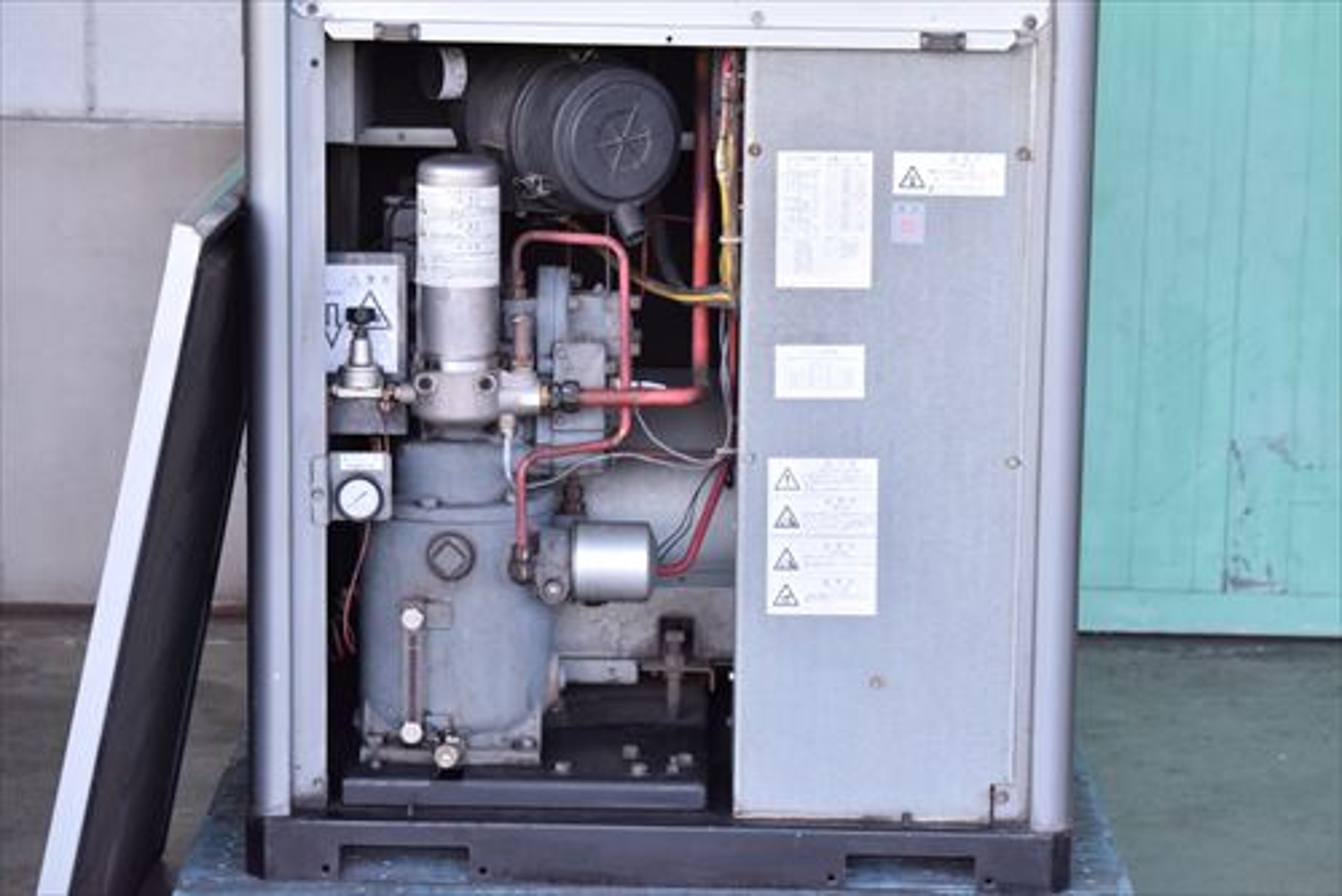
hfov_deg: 20.0
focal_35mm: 102
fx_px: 3804
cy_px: 448
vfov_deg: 13.4
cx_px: 671
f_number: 6.3
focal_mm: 68
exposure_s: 1/8
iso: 1250
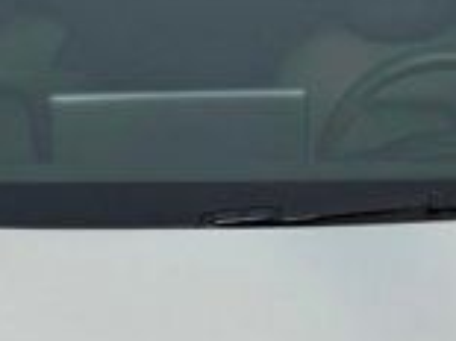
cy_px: 729
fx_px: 2093
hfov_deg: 12.4
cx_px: 203
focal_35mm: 159
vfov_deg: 8.7
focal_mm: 6.76
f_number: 1.78
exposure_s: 1/9091
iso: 80
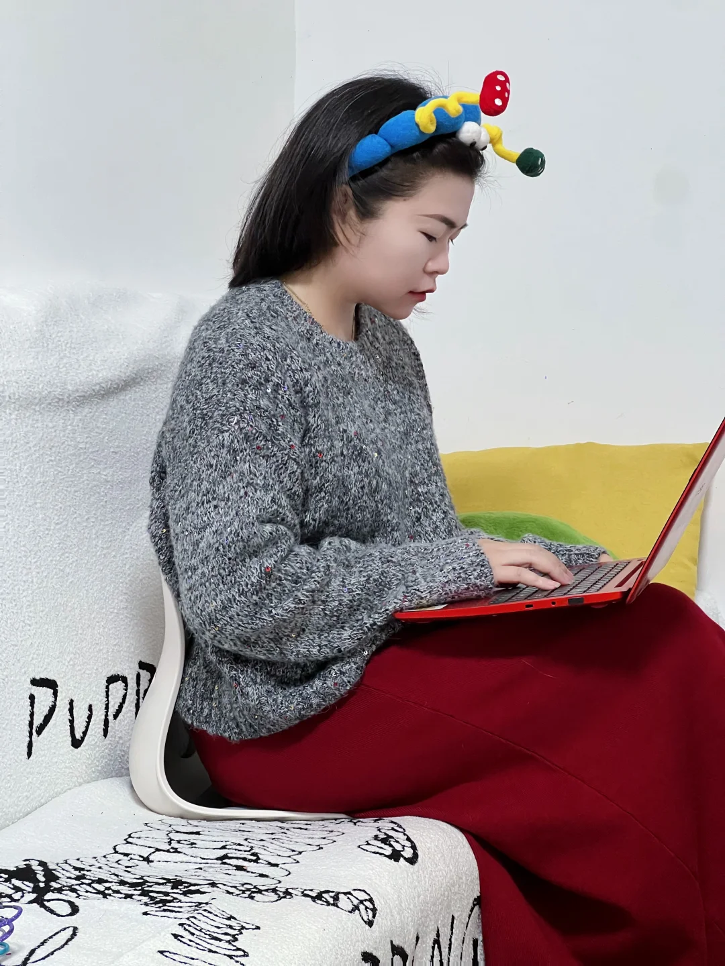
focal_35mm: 77
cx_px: 362
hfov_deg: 19.1
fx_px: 2150
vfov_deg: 25.3
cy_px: 483
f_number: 2.8
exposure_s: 1/50
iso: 320
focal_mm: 9
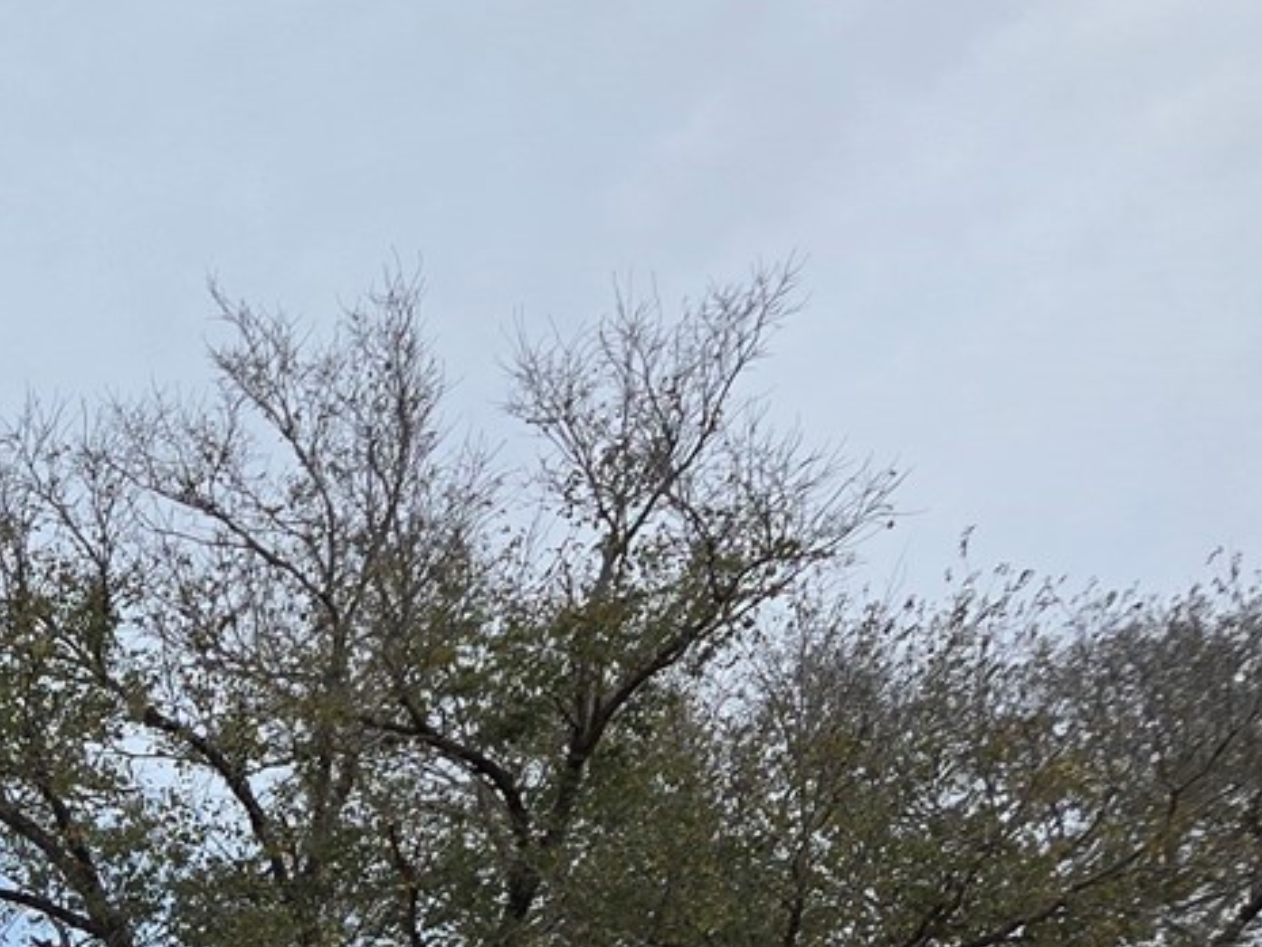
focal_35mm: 95
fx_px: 3464
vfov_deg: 13.6
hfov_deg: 16.2
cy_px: 1791
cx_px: -1229
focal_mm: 6.3
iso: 12
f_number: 1.7
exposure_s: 1/684
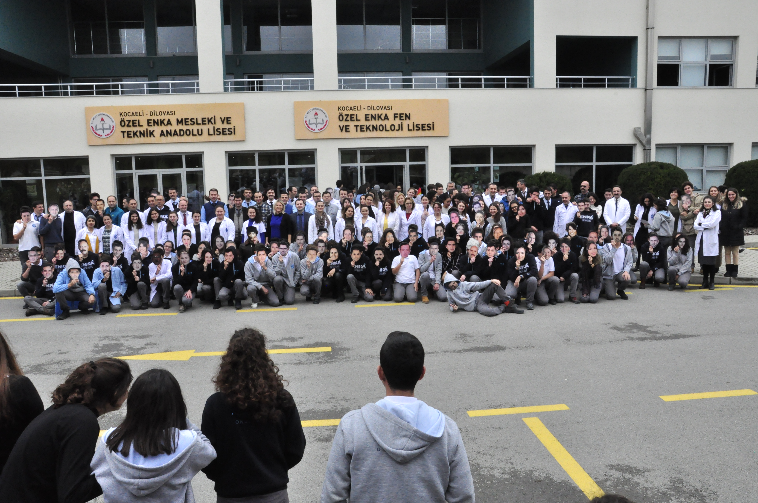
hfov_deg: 67.4
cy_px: 252
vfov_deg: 47.8
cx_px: 379
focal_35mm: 27
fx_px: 568
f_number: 22
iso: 1600
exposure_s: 1/200
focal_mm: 18
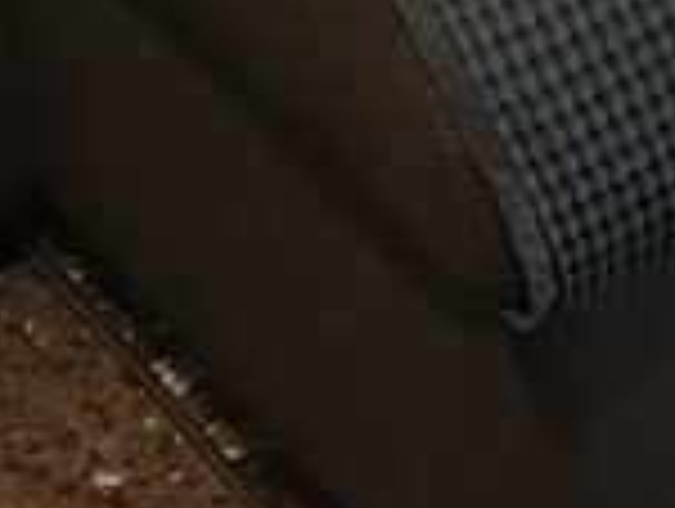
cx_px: 1220
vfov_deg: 7.2
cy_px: -805
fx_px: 3730
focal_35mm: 191
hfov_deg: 9.8
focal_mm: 3.99
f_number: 1.8
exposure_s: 1/17
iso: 80
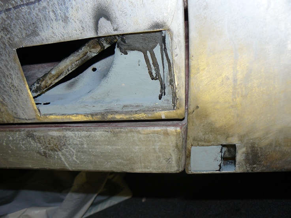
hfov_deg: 51.3
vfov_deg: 39.7
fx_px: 303
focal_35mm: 36
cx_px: 146
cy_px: 109
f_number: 2.8
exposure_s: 1/25
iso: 100
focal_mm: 6
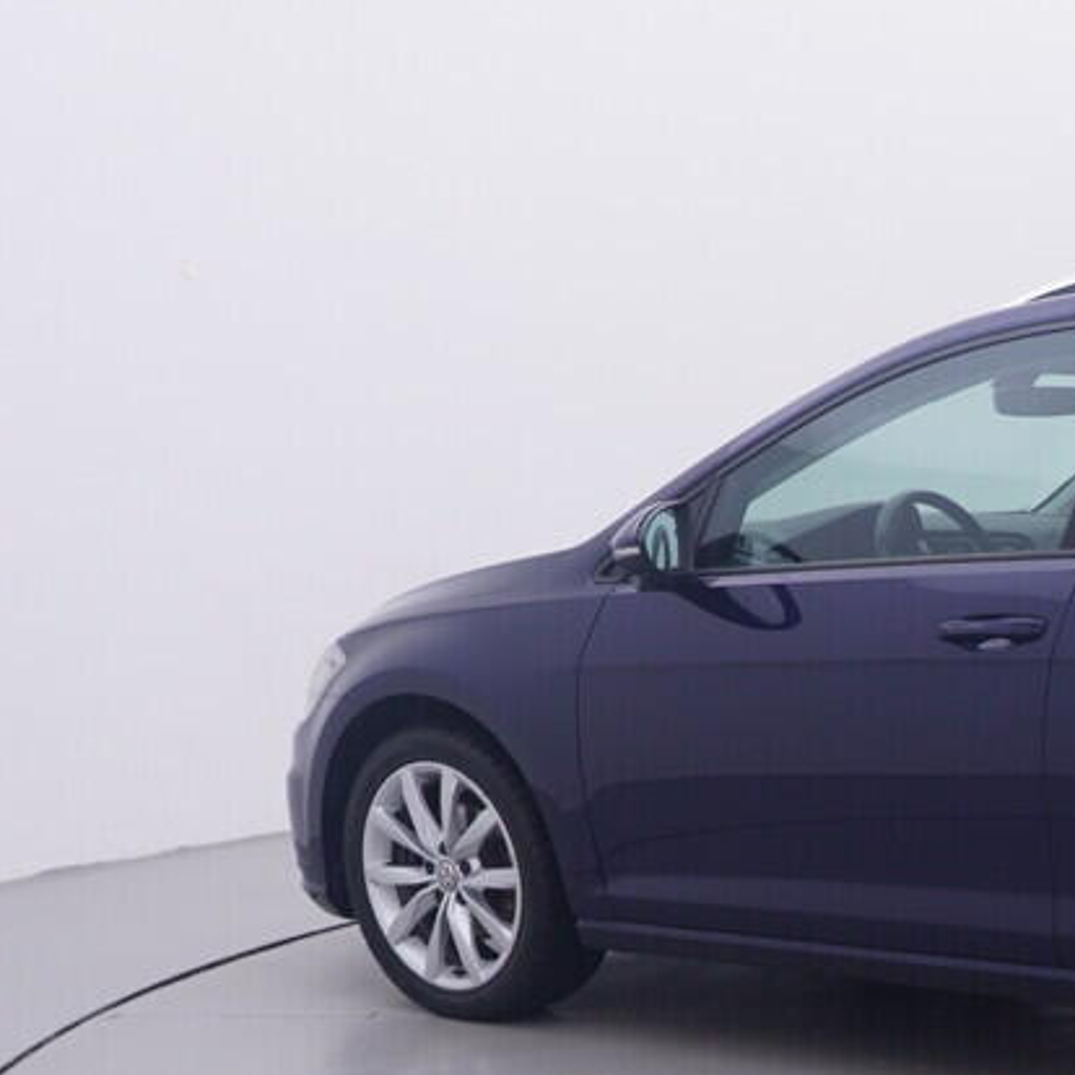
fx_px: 2336
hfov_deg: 24.0
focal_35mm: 66
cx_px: 1218
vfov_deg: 24.7
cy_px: 1072
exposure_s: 1/80
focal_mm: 15
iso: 200
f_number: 5
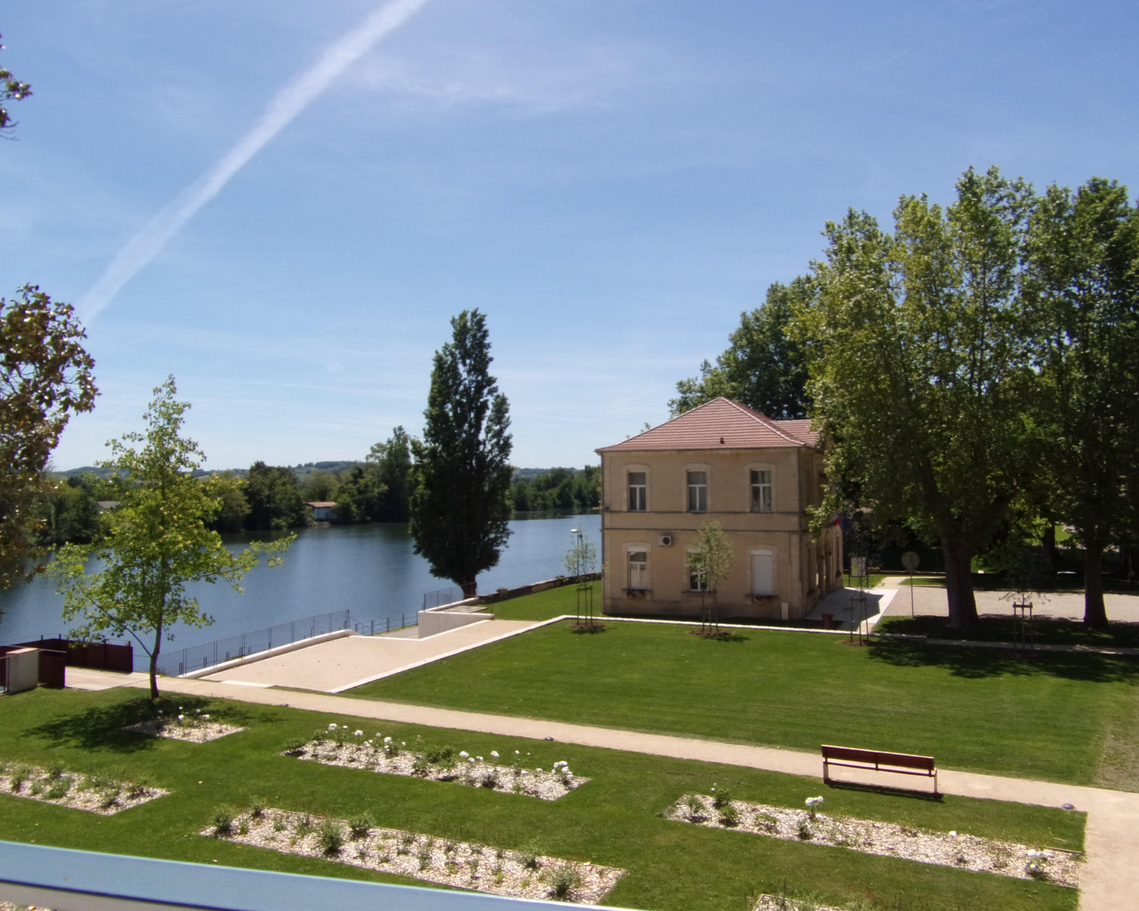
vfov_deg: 53.2
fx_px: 910
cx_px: 622
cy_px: 452
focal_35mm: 27
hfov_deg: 63.9
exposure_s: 1/140
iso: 80
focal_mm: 4.5
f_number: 10.9
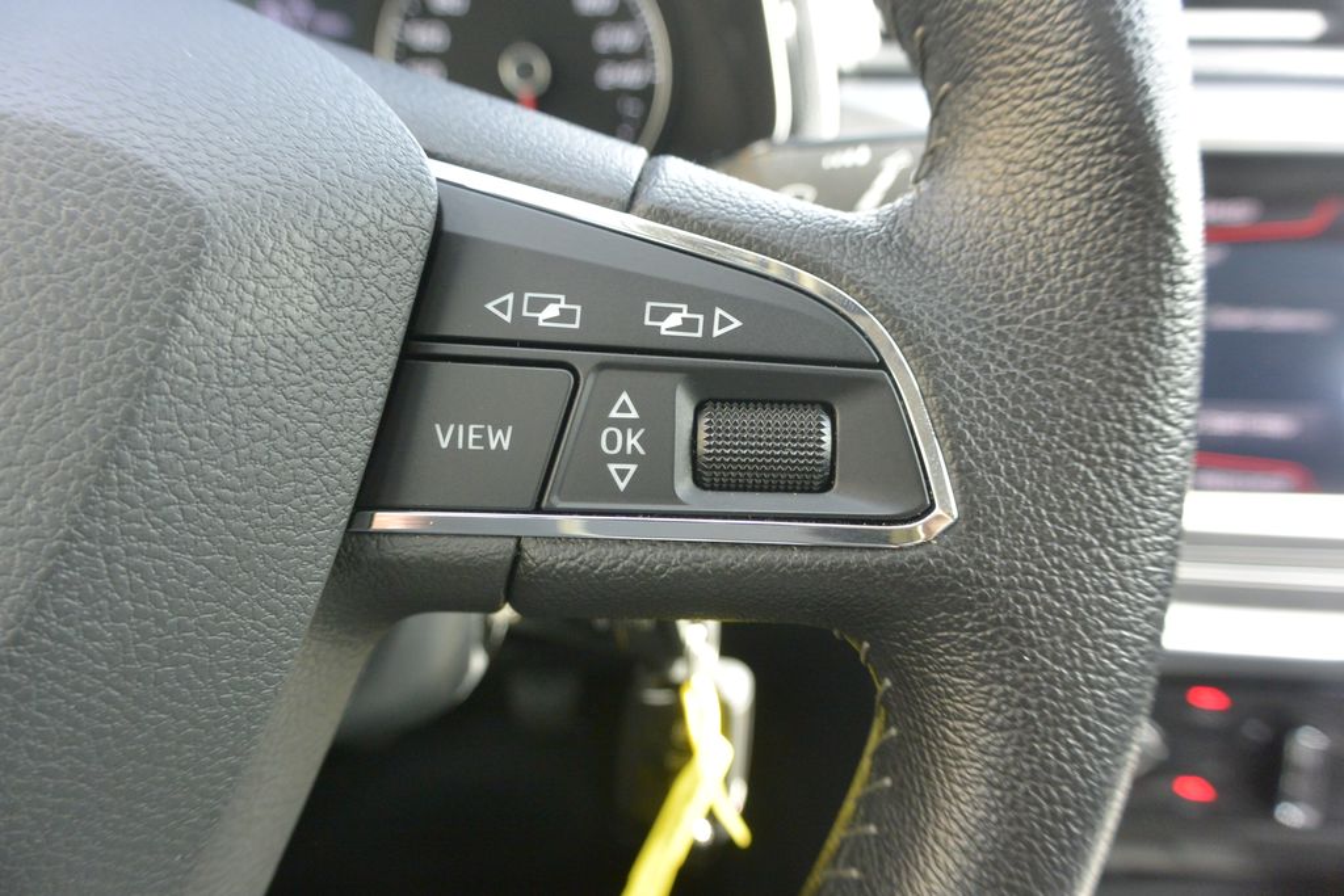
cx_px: 672
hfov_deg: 67.4
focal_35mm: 27
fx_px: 1008
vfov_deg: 47.9
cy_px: 448
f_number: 3.5
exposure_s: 1/125
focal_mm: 10
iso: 320
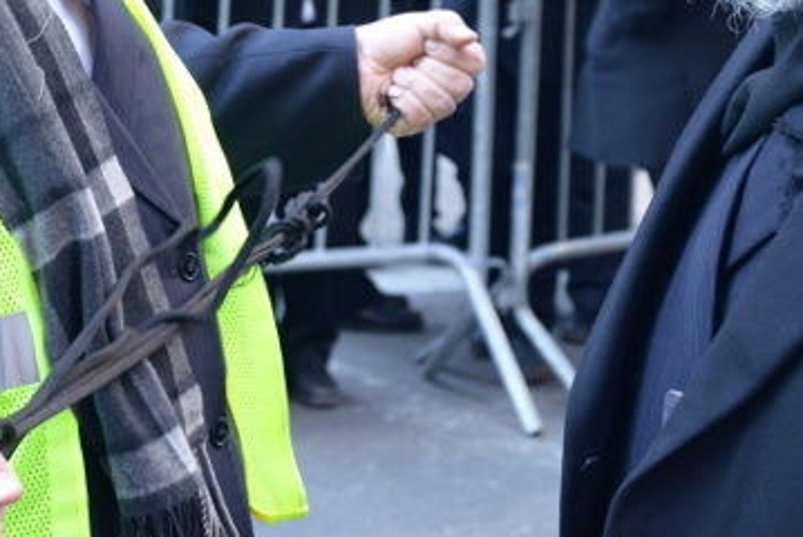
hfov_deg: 17.9
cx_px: 255
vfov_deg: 11.6
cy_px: -205
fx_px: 2545
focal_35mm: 114
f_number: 4.5
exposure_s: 1/200
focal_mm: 40
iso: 1250
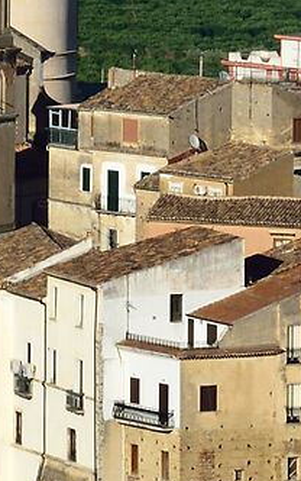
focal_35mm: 1160
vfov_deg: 1.8
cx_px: -483
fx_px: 15195
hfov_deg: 1.1
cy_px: -127
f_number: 11
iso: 200
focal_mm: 105
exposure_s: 1/500
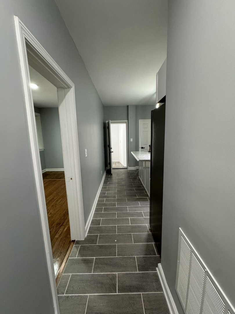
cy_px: 157
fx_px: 127
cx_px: 118
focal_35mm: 14
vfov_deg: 102.1
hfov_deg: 85.7
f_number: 2.2
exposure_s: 1/60
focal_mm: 2.22
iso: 320
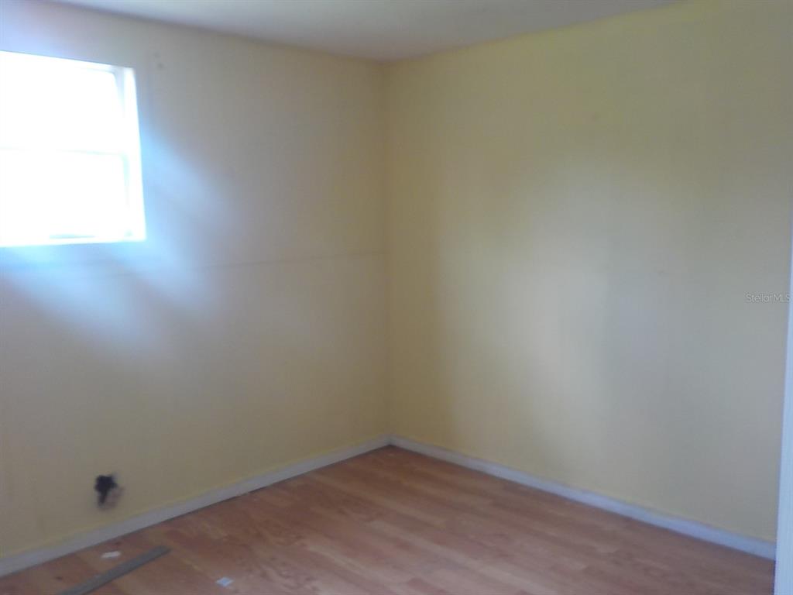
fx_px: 687
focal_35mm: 30
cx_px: 396
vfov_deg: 46.8
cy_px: 298
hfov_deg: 60.0
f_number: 3.3
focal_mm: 4.1
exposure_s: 1/30
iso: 125
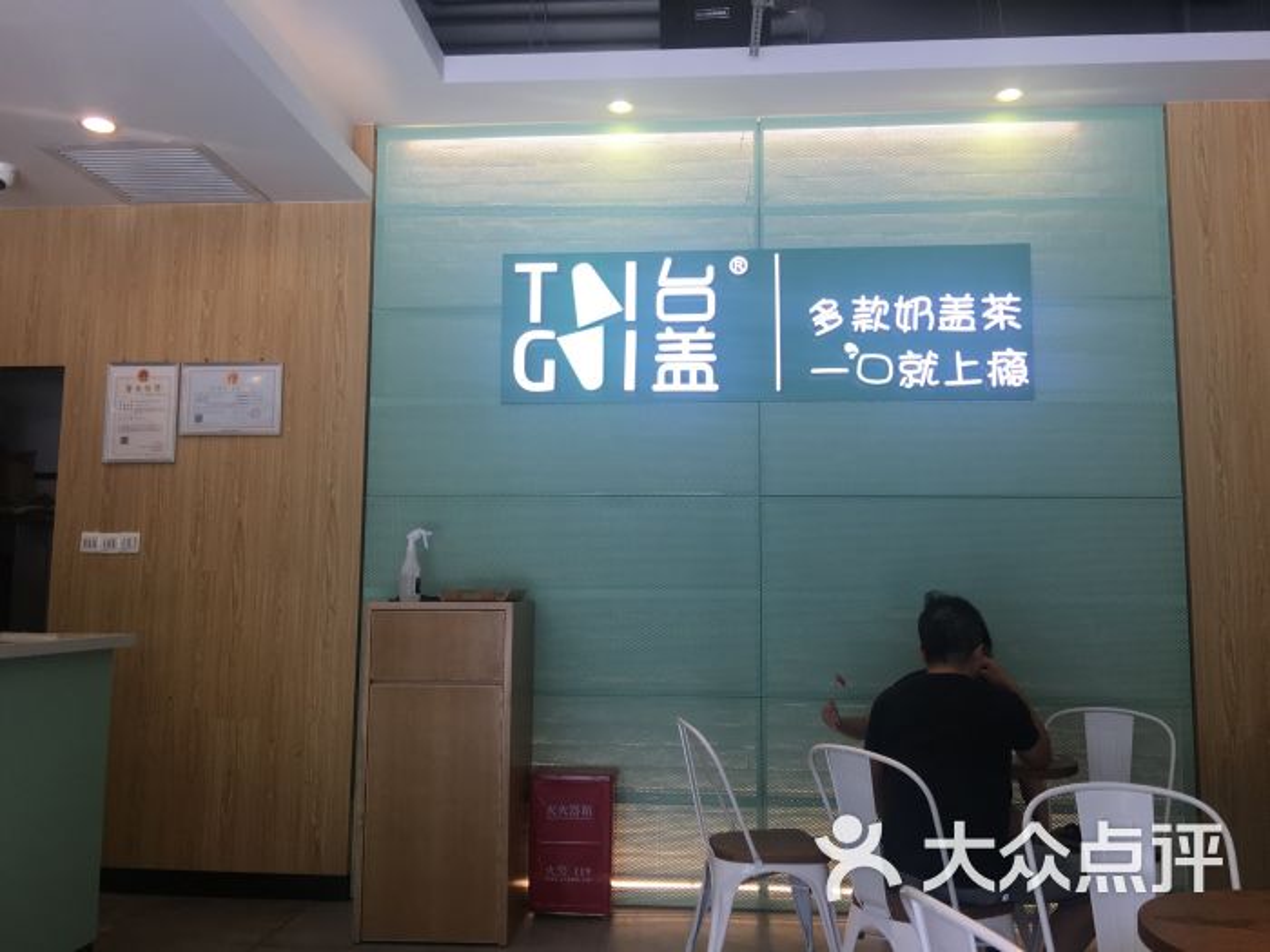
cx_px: 635
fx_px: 1064
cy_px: 476
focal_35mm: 29
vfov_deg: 48.2
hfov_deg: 61.7
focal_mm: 4.15
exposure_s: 1/50
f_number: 2.2
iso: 32
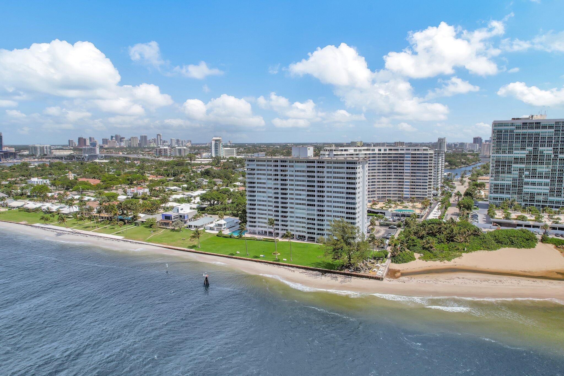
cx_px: 282
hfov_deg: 78.6
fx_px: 345
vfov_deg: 57.2
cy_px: 188
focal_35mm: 22
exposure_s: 1/4000
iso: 120
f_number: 2.8
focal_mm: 8.38
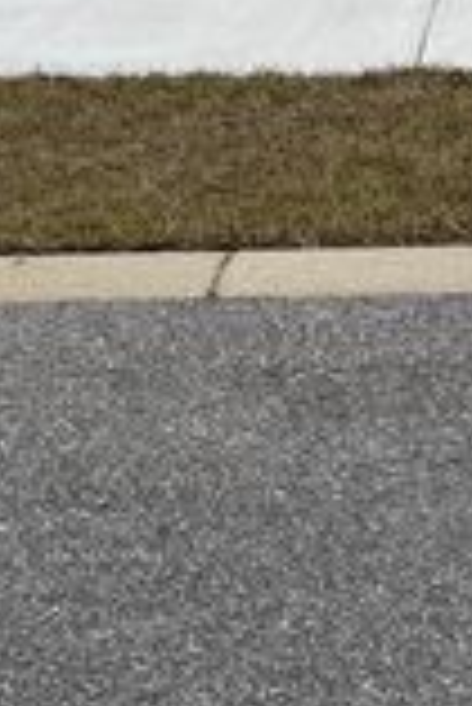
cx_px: 661
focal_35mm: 115
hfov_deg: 11.5
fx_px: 2257
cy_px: -308
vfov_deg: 16.4
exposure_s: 1/3745
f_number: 1.6
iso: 50
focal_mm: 5.1
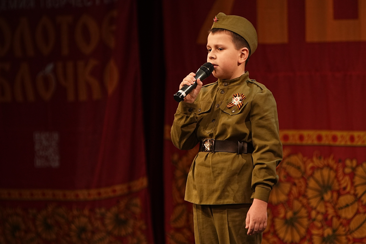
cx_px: 183
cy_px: 122
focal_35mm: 255
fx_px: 2592
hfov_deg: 8.1
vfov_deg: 5.4
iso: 1600
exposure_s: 1/400
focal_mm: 170
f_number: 2.8
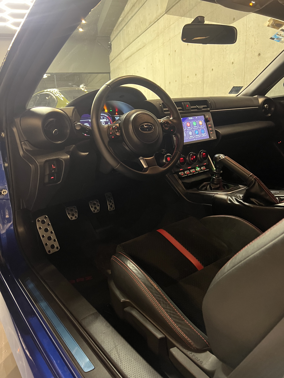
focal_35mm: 26
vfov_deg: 67.3
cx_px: 142
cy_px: 189
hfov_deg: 53.1
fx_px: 284
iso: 640
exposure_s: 1/40
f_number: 1.5
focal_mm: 5.7
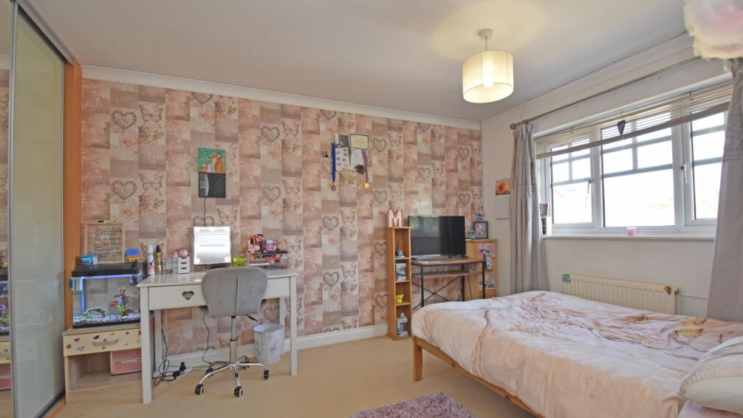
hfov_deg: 99.4
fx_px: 315
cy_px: 223
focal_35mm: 16
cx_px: 372
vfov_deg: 67.0
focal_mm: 10
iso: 800
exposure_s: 1/160
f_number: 4.5
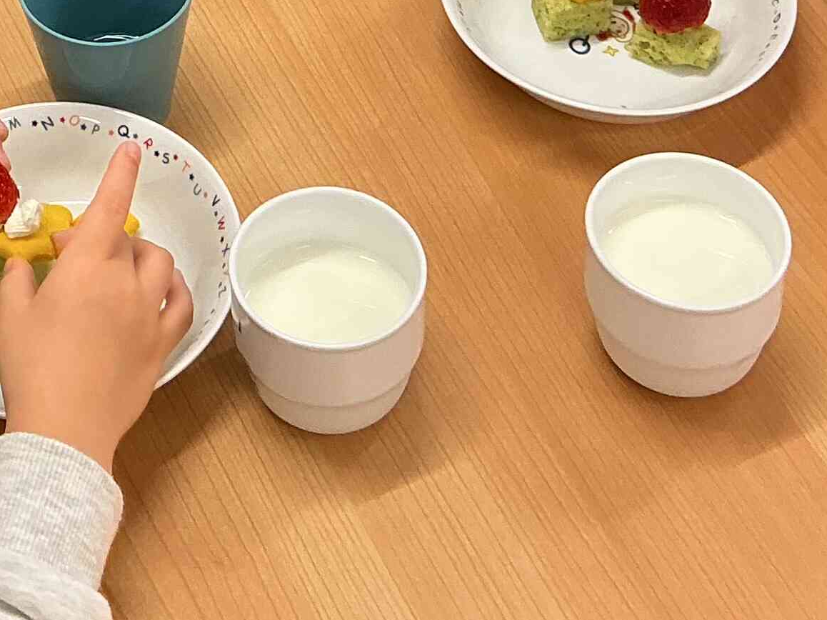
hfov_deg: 19.1
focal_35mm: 101
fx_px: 2412
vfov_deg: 13.4
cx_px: 102
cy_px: -432
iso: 64
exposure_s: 1/120
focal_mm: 3
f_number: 1.8
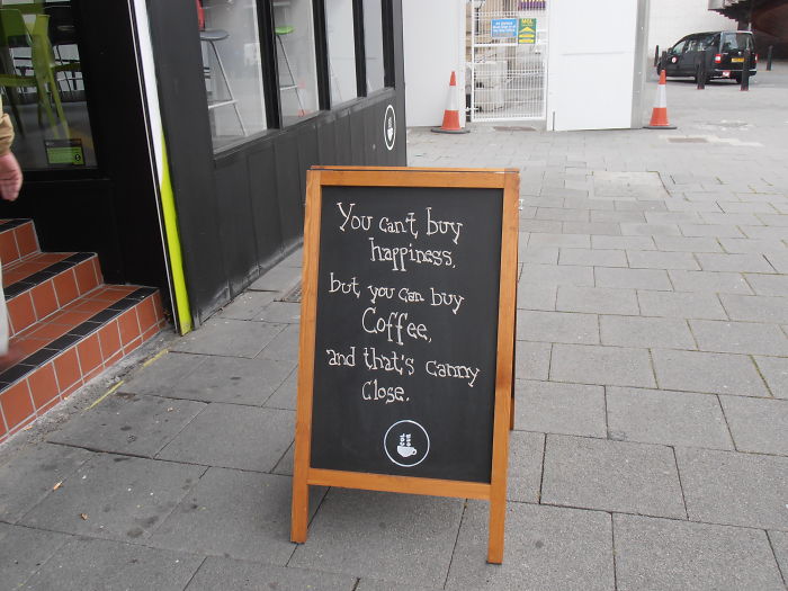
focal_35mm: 37
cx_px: 394
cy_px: 296
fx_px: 842
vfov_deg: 38.7
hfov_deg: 50.1
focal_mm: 6.61
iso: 80
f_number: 3.9
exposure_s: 1/60
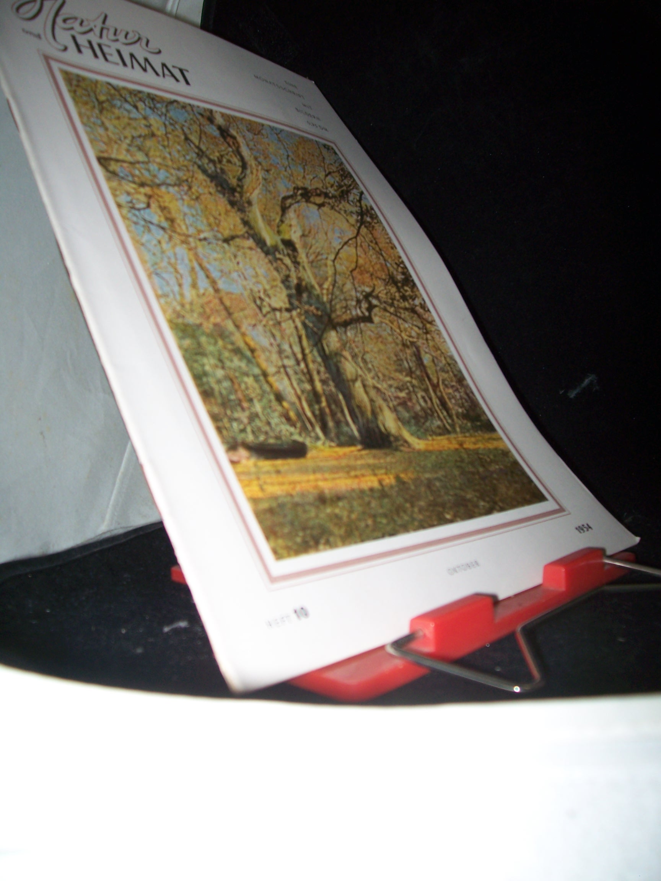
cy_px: 440
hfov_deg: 41.8
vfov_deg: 54.0
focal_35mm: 34
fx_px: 866
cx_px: 330
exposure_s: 1/60
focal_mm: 5.6
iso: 80
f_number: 2.7
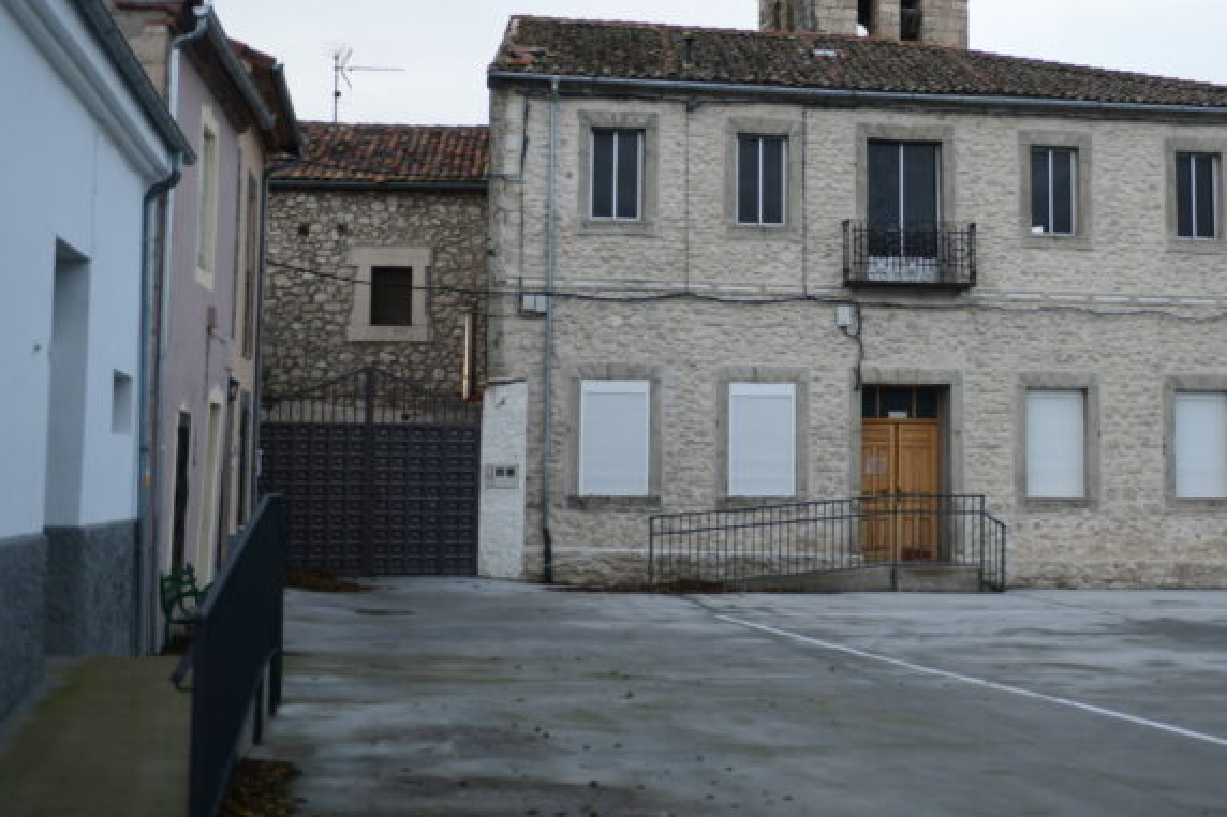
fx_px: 2010
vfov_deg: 22.9
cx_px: 798
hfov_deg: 33.7
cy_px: 287
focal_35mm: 59
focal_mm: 45
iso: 80
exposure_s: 1/160
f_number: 2.8
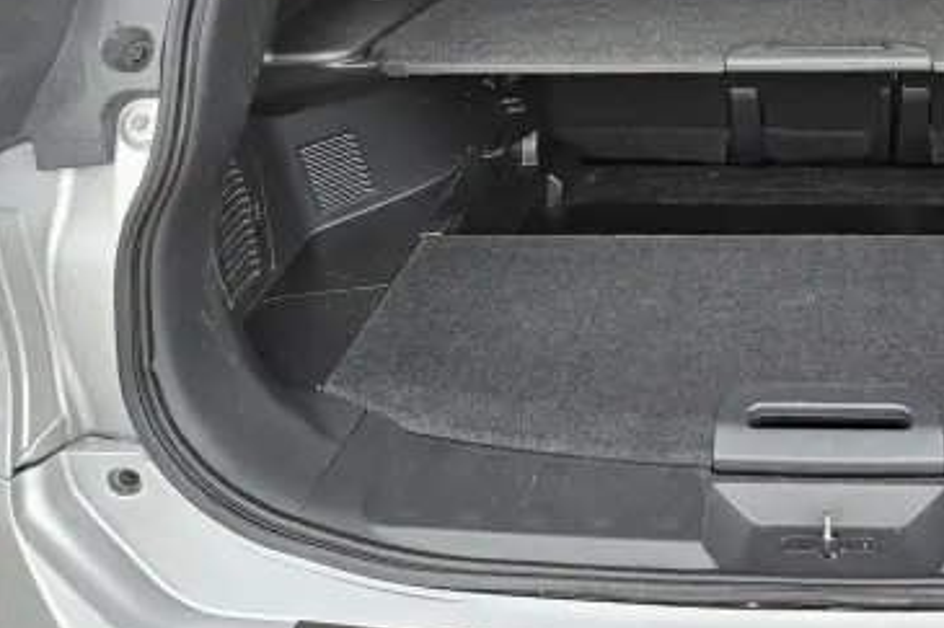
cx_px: 822
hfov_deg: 43.1
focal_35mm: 42
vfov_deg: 30.2
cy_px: 41
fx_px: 1101
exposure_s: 1/100
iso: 64
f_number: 1.8
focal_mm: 5.4
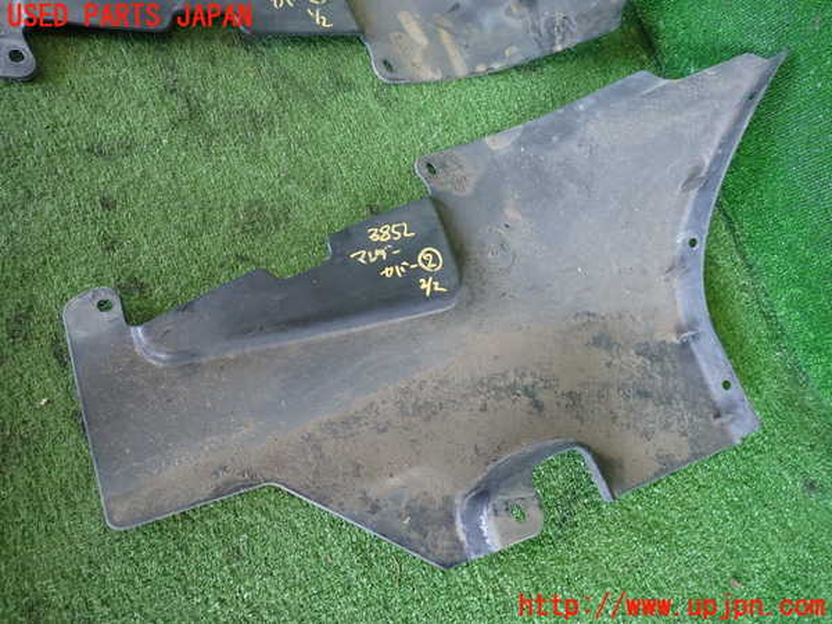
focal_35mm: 25
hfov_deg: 69.4
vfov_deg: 54.9
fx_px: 601
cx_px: 416
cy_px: 312
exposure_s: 1/40
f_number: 2
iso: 200
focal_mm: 4.5
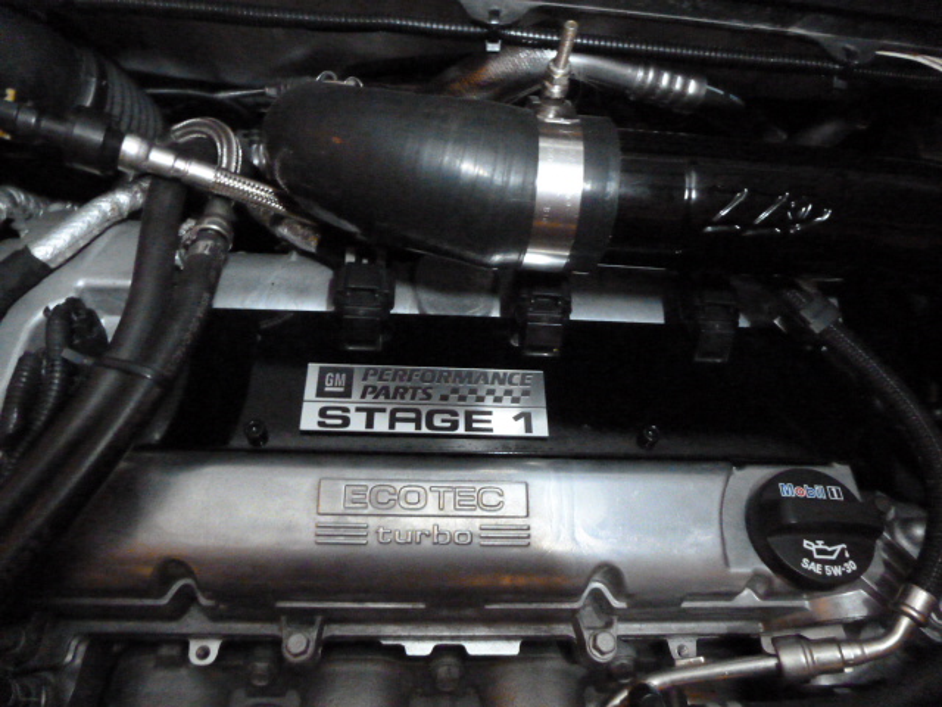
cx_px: 471
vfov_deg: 56.8
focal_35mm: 24
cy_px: 354
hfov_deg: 71.6
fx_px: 653
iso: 1600
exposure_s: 1/15
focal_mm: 4.3
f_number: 3.3
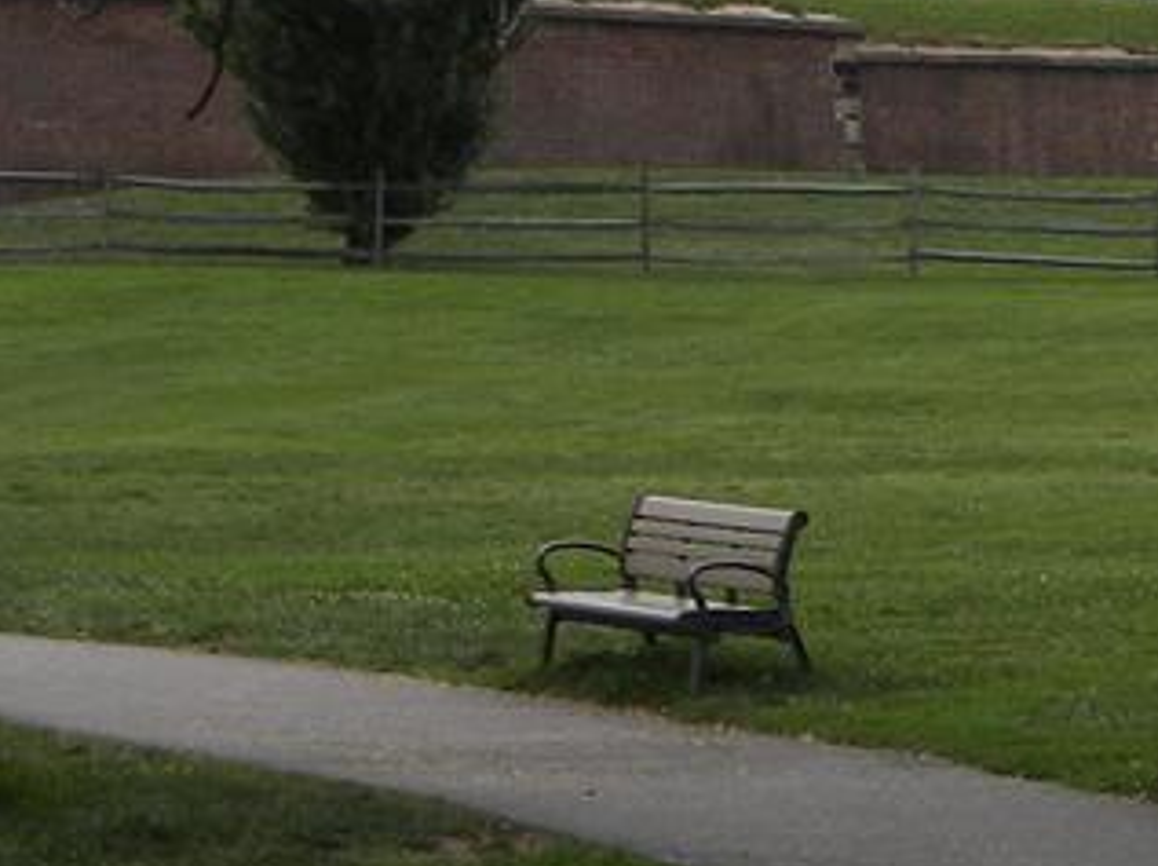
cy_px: 307
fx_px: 10592
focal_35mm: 317
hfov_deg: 6.2
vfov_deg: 4.7
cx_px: 1742
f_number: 4.5
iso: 64
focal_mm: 16.3
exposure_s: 1/500
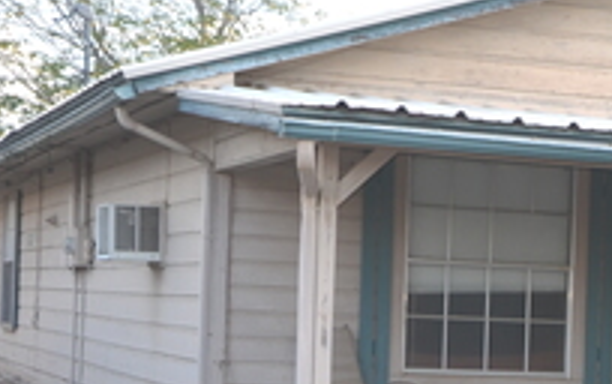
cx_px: 798
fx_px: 2237
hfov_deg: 14.9
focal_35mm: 134
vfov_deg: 9.7
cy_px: 423
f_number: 5
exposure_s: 1/250
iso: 100
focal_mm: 28
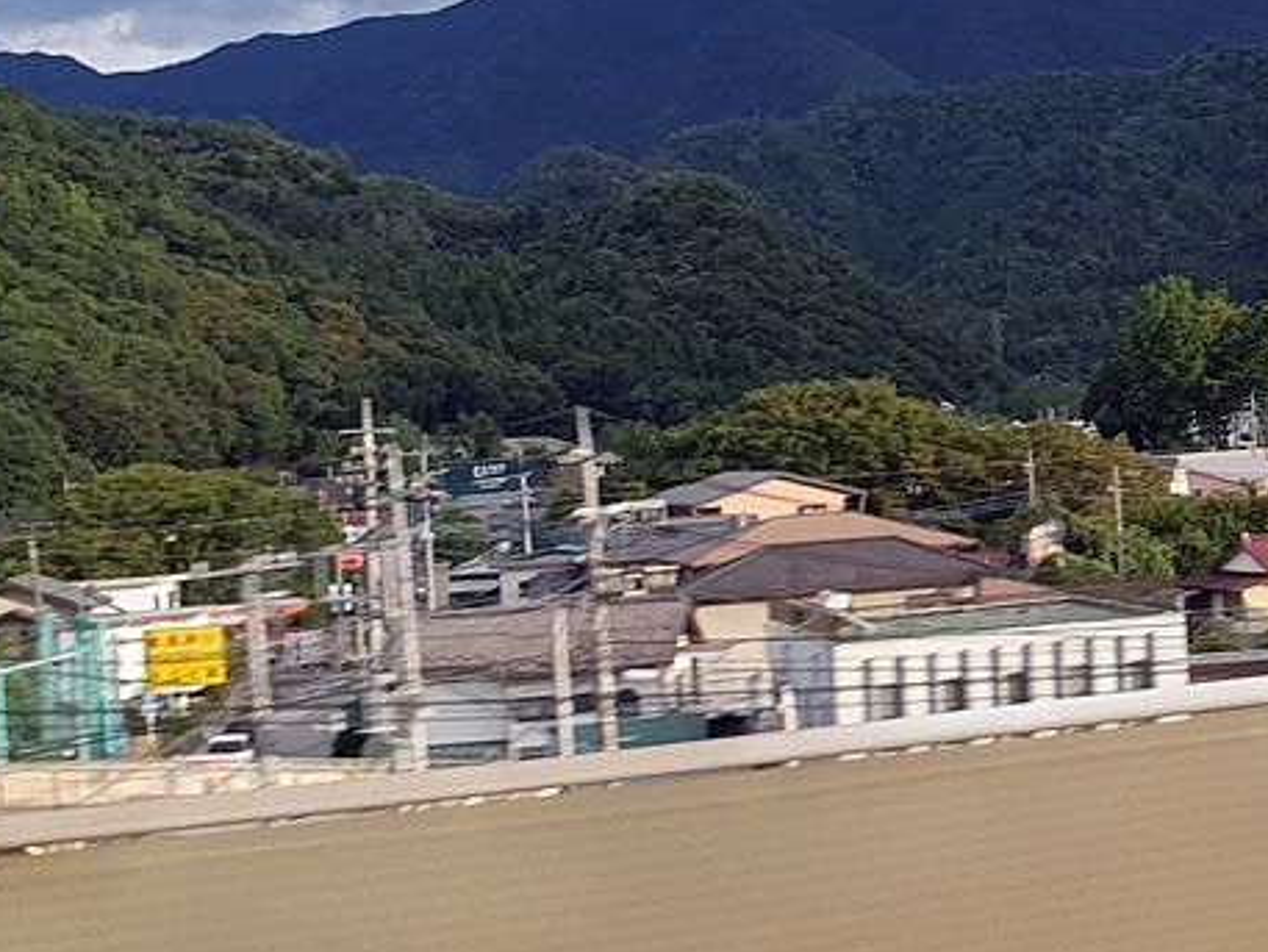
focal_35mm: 91
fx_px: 3334
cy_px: 275
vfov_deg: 16.2
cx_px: 1562
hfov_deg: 20.1
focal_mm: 4.32
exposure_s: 1/100
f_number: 2.4
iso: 80
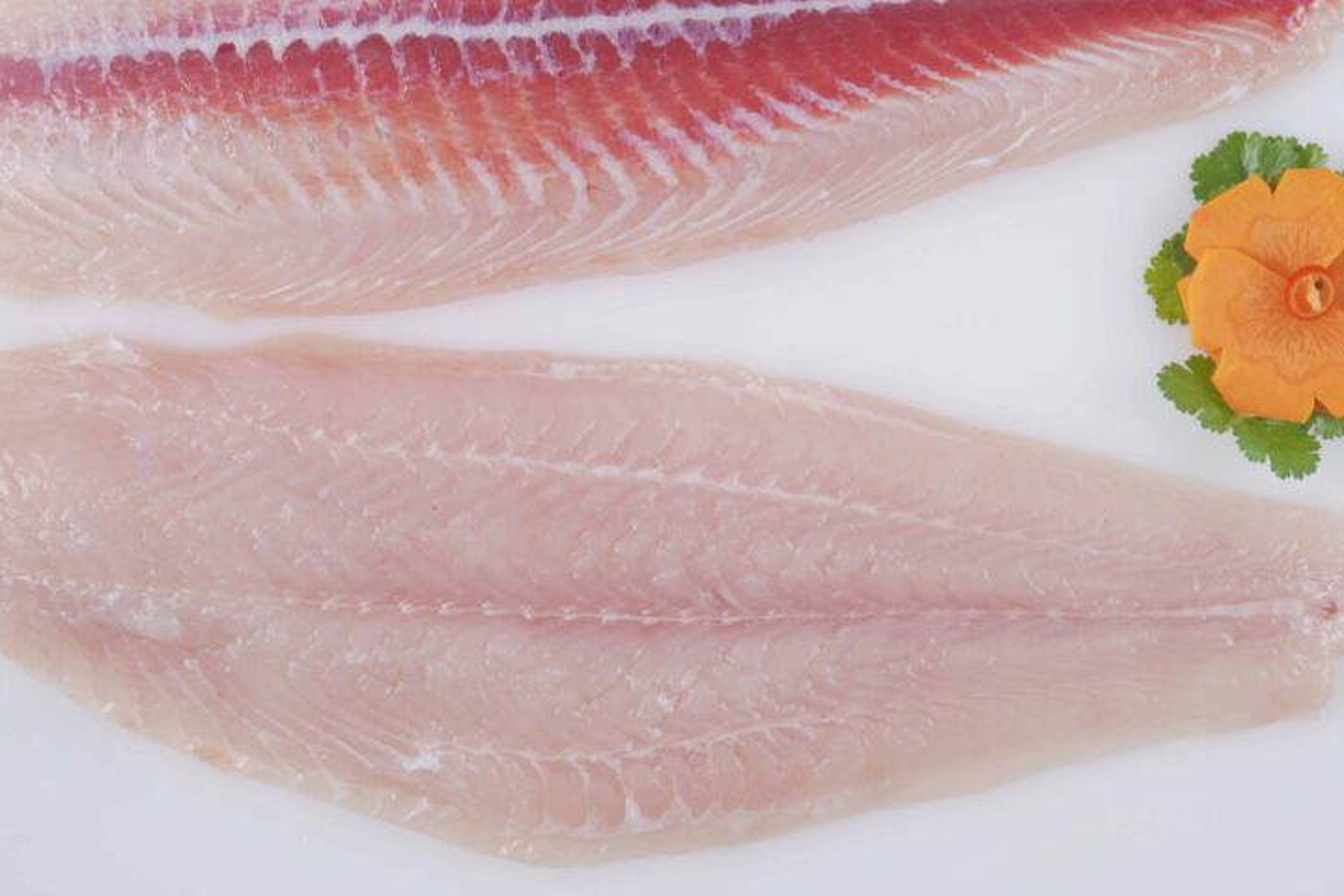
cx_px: 683
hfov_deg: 31.4
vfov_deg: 21.2
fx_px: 2389
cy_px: 339
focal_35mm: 64
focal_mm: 30
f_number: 9
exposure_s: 1/160
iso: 100
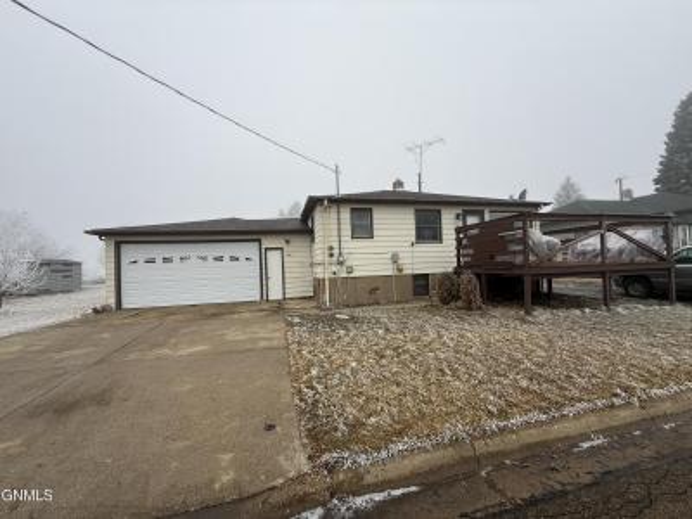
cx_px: 346
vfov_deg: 85.7
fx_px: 280
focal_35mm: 14
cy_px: 260
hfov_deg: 102.1
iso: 50
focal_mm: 2.22
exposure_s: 1/1368
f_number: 2.2
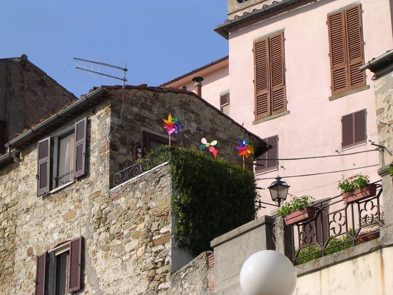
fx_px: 1306
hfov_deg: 17.1
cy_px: 148
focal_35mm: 115
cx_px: 196
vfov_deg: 12.9
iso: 100
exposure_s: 1/406
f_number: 4.9
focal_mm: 17.4
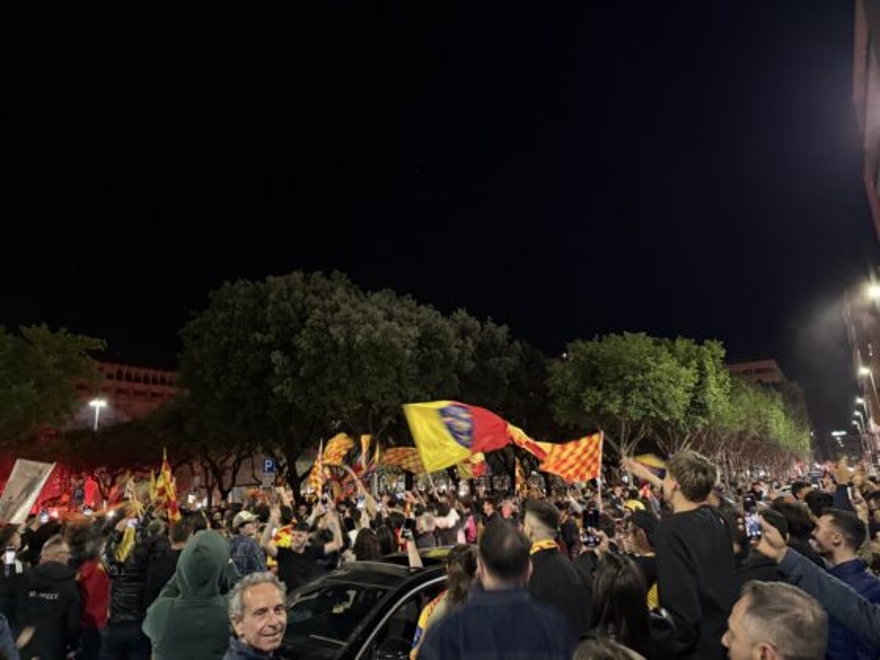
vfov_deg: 56.8
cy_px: 330
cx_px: 440
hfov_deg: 71.6
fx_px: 610
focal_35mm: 24
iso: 1600
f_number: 1.78
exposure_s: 1/29
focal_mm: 6.76
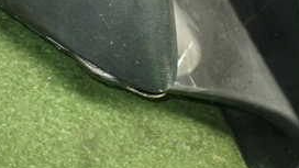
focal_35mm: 72
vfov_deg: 16.1
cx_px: 77
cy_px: -37
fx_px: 571
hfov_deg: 28.9
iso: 800
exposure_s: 1/60
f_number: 2.3
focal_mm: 5.4
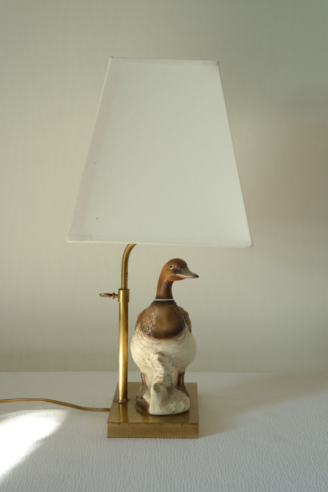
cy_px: 246
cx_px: 164
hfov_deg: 19.7
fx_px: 943
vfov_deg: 29.2
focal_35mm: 69
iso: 400
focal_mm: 45
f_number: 5.6
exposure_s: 1/25
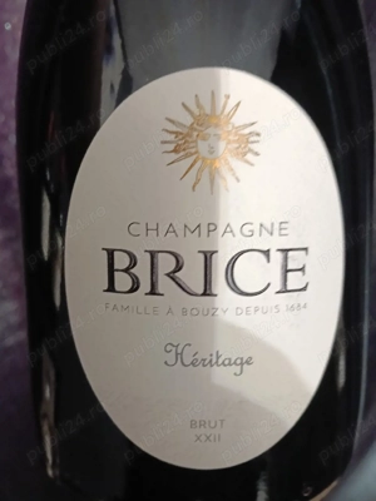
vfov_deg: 65.3
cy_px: 250
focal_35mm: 27
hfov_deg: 51.4
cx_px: 188
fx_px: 391
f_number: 1.8
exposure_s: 1/20
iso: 1000
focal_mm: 3.98
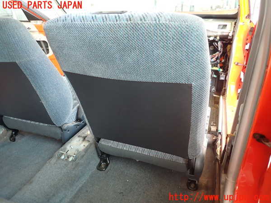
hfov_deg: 69.4
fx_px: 196
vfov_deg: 54.9
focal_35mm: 25
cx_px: 136
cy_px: 102
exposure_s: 1/40
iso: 200
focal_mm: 4.5
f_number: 2
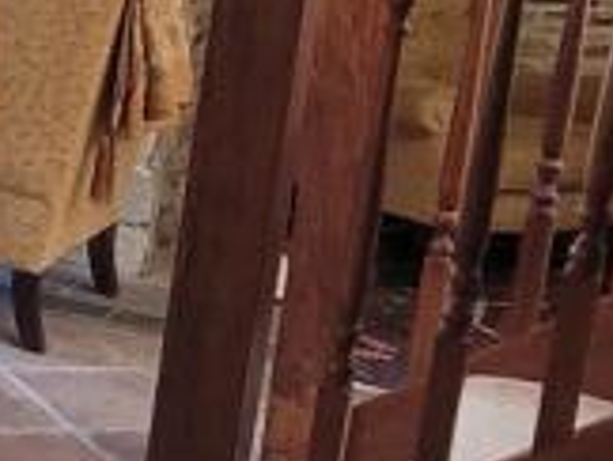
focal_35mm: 82
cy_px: 106
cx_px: -590
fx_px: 1454
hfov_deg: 17.5
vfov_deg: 17.9
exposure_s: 1/50
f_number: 2.2
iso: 250
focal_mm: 1.74
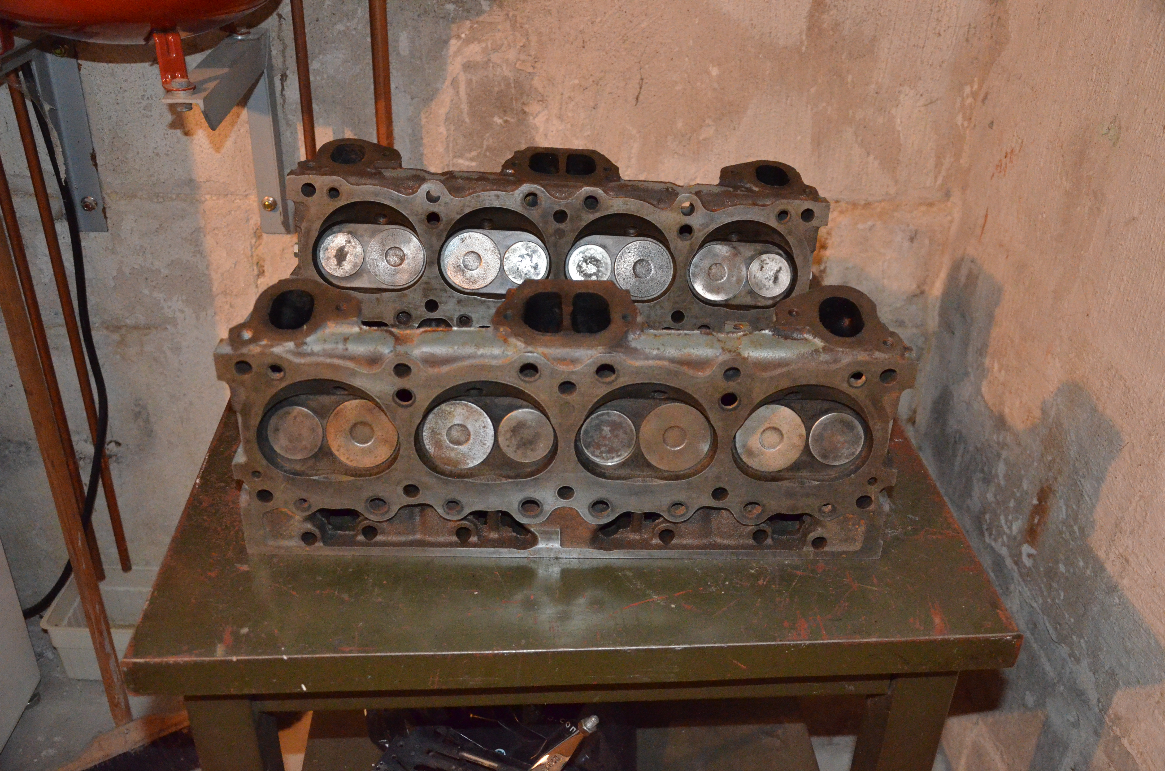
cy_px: 386
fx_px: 1163
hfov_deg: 53.2
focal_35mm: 36
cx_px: 582
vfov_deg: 36.7
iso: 4500
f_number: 3.8
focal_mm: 24
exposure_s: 1/60
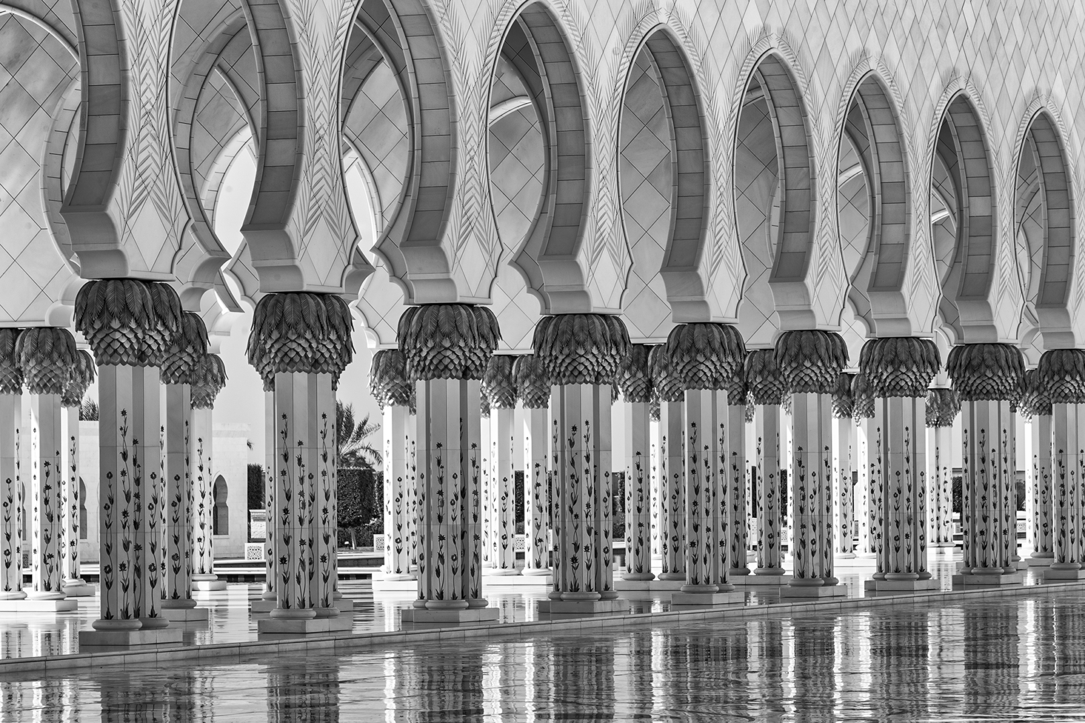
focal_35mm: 150
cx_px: 542
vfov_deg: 9.1
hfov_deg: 13.7
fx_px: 4520
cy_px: 362
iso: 100
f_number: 11
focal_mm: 150
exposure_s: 1/125
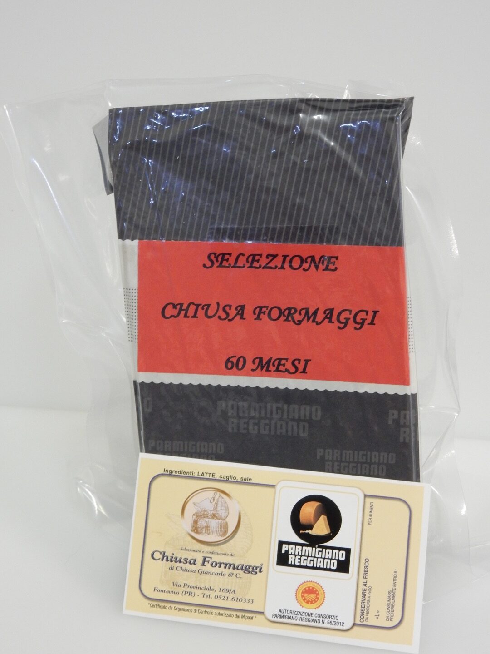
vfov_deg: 37.5
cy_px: 327
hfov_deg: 28.6
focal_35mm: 51
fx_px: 963
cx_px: 245
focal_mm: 9
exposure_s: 1/13
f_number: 4.5
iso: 400
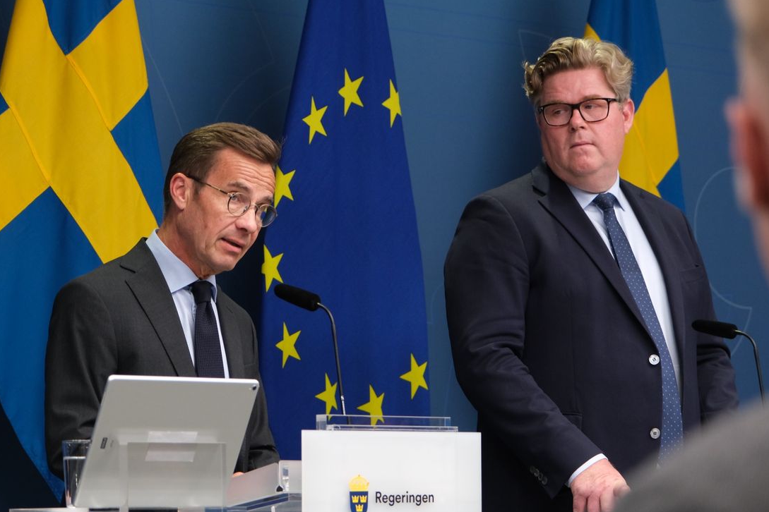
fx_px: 3012
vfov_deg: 9.7
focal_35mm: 141
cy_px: 253
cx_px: 347
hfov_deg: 14.5
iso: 1250
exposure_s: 1/120
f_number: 4
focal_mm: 80
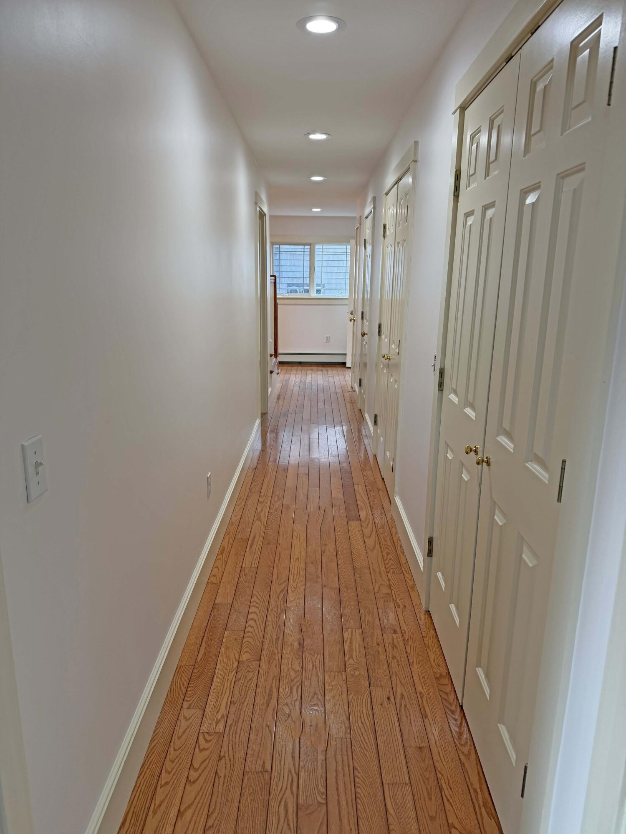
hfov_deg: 56.8
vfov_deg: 71.6
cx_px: 313
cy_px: 417
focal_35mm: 24
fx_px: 579
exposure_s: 1/120
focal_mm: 6.76
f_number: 1.78
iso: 160
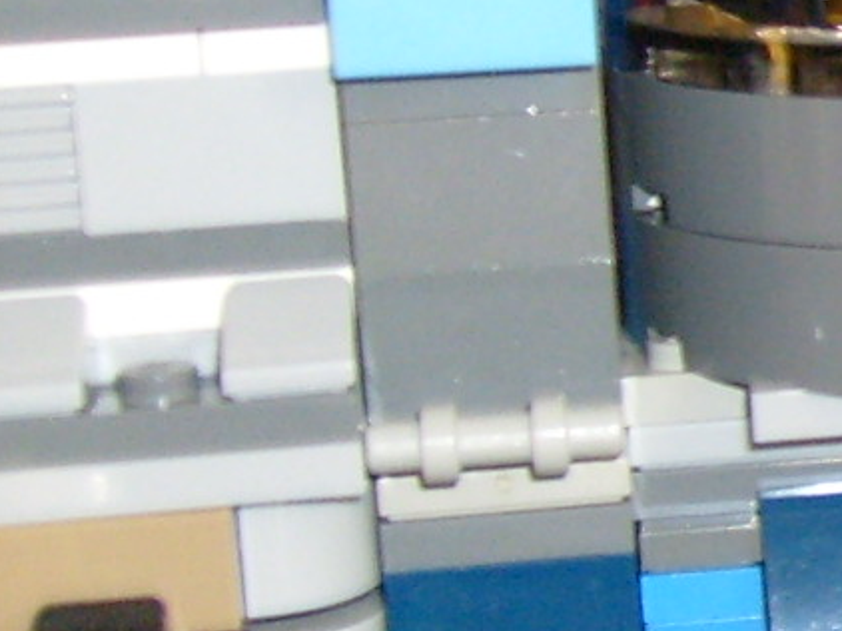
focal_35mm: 170
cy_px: 204
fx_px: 4133
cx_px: 2031
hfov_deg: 10.1
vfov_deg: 8.7
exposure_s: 1/45
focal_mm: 5.8
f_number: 2.8
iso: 100
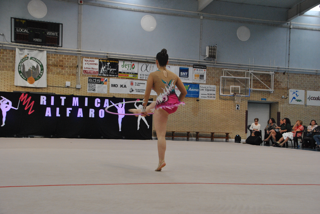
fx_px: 454
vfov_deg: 26.6
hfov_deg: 38.8
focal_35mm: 51
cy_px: 107
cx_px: 160
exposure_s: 1/160
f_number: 6.3
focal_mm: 34
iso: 800
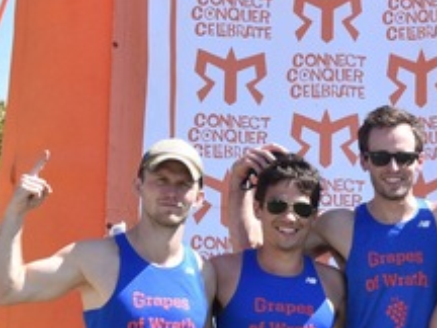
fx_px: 1780
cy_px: 387
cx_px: 585
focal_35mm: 141
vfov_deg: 10.4
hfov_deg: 13.4
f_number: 11
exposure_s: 1/125
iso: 200
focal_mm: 44
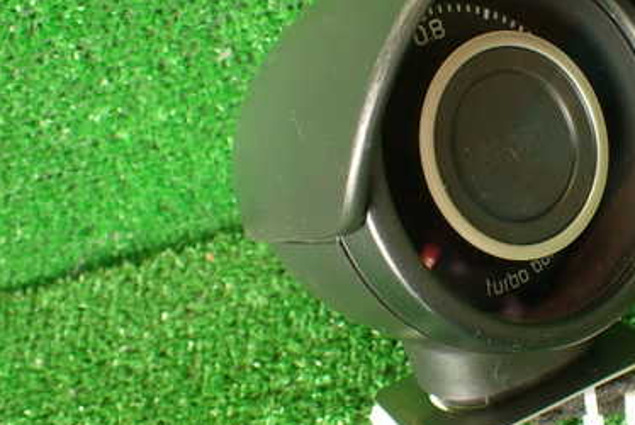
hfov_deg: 38.5
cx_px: 479
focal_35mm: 50
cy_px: 204
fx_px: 883
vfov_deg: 27.0
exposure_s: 1/40
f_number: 2.3
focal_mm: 5.4
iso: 200
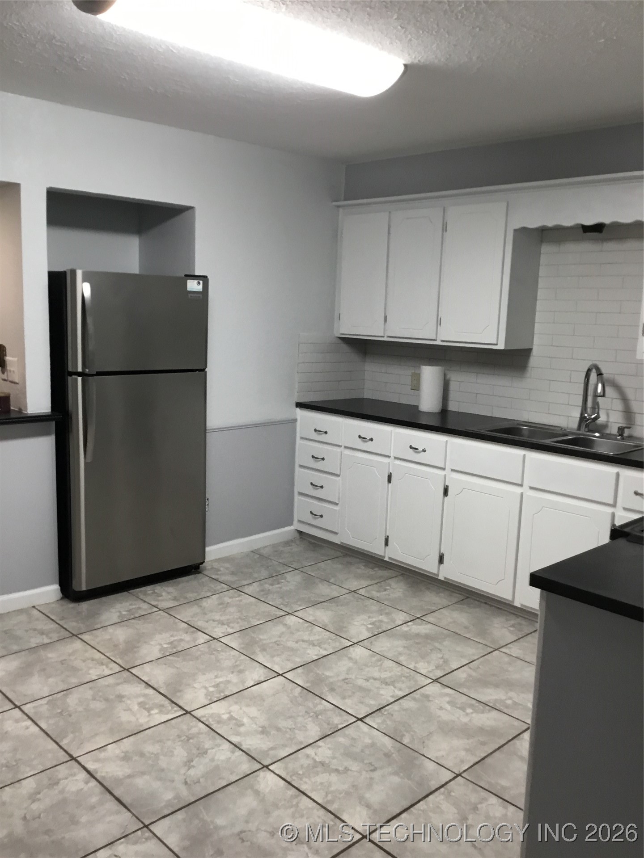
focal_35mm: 31
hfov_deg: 45.4
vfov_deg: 58.4
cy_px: 429
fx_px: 769
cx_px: 322
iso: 80
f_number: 2.4
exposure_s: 1/30
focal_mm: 3.3
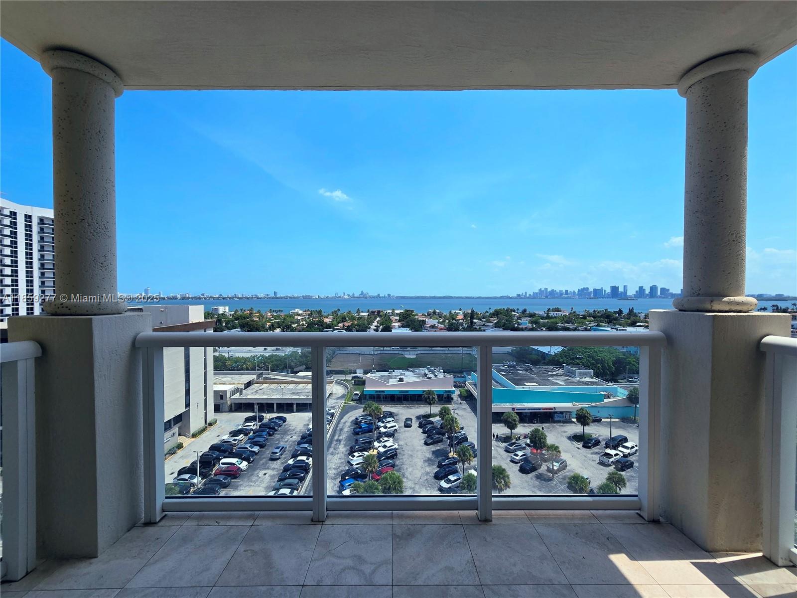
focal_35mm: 13
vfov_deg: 89.9
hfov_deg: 106.2
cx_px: 398
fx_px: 299
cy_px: 299
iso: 50
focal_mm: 2.2
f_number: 2.2
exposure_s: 1/2671
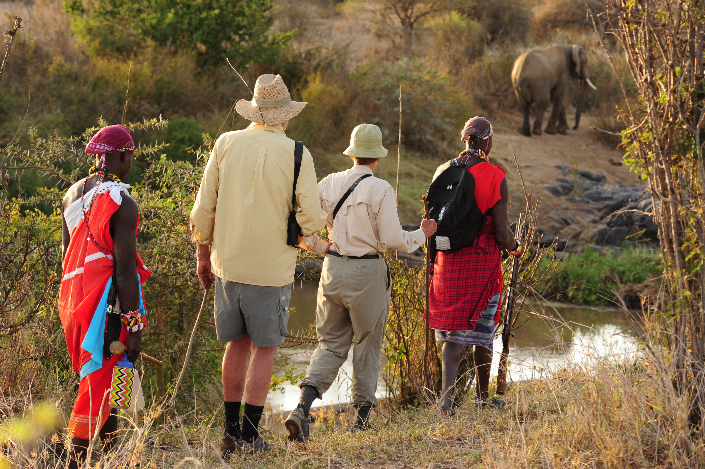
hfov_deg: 15.8
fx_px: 2544
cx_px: 352
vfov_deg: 10.5
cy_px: 234
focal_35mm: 130
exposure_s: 1/400
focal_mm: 130
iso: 1250
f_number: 8
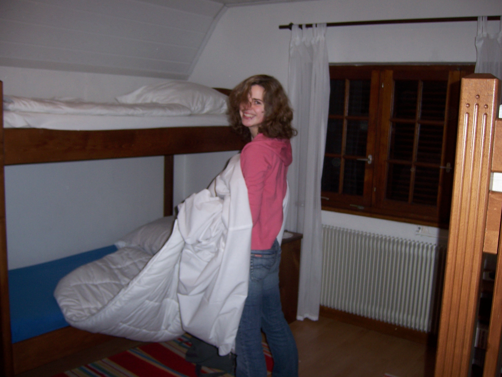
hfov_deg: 51.4
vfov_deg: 39.7
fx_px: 522
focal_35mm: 36
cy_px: 188
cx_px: 251
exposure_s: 1/60
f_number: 2.8
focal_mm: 6.2
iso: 80
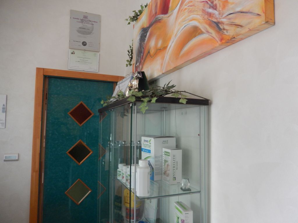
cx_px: 149
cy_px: 112
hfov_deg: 69.4
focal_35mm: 25
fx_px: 215
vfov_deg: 54.9
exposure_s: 1/30
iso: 220
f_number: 3.4
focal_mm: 4.5
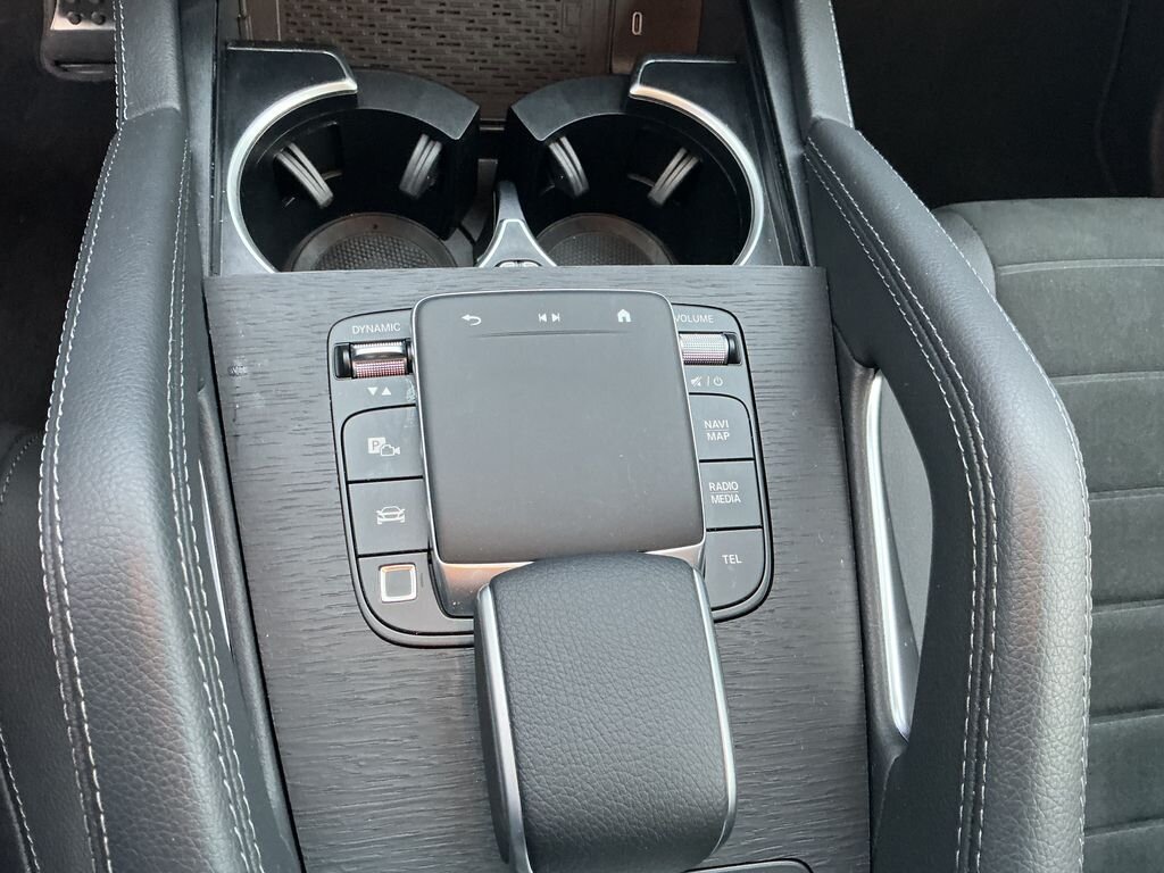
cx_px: 582
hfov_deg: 61.7
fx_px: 975
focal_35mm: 29
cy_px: 436
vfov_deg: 48.2
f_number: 1.8
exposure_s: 1/60
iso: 250
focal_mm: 3
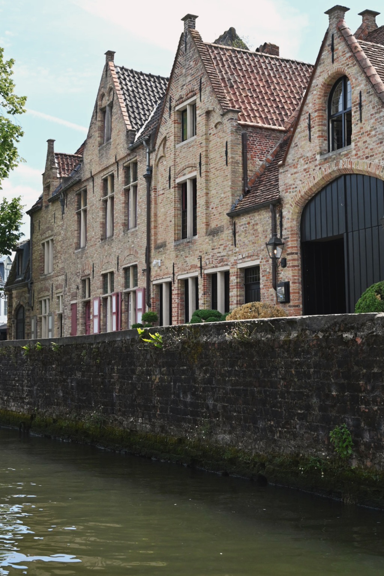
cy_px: 288
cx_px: 192
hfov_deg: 27.5
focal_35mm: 49
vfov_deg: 40.3
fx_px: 784
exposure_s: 1/323
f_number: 9
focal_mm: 49
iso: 400
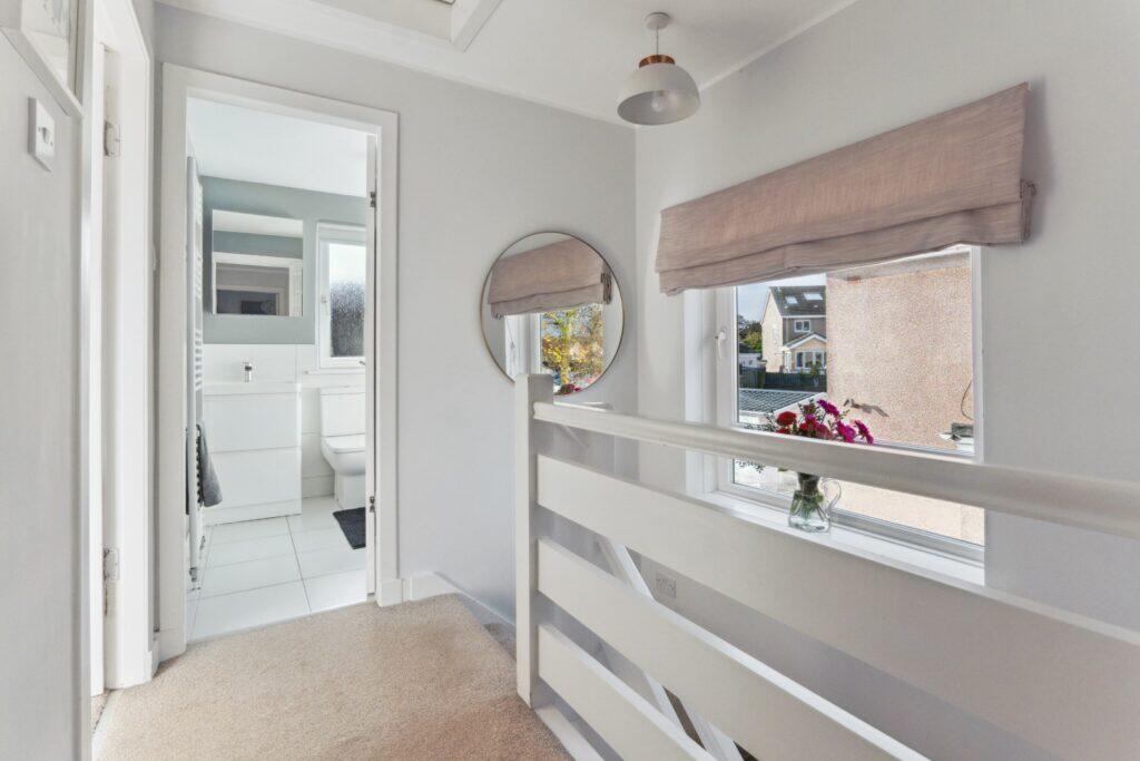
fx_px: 538
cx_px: 570
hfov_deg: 93.3
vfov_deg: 70.5
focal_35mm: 17
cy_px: 380
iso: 400
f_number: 8
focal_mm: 16
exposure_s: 1/320
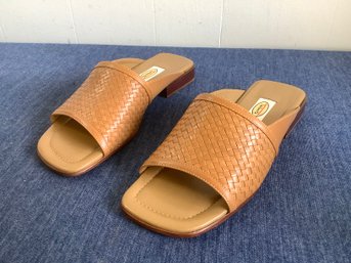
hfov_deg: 58.4
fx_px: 314
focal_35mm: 31
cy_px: 132
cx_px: 176
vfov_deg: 45.4
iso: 100
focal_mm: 3.3
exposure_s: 1/60
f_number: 2.4
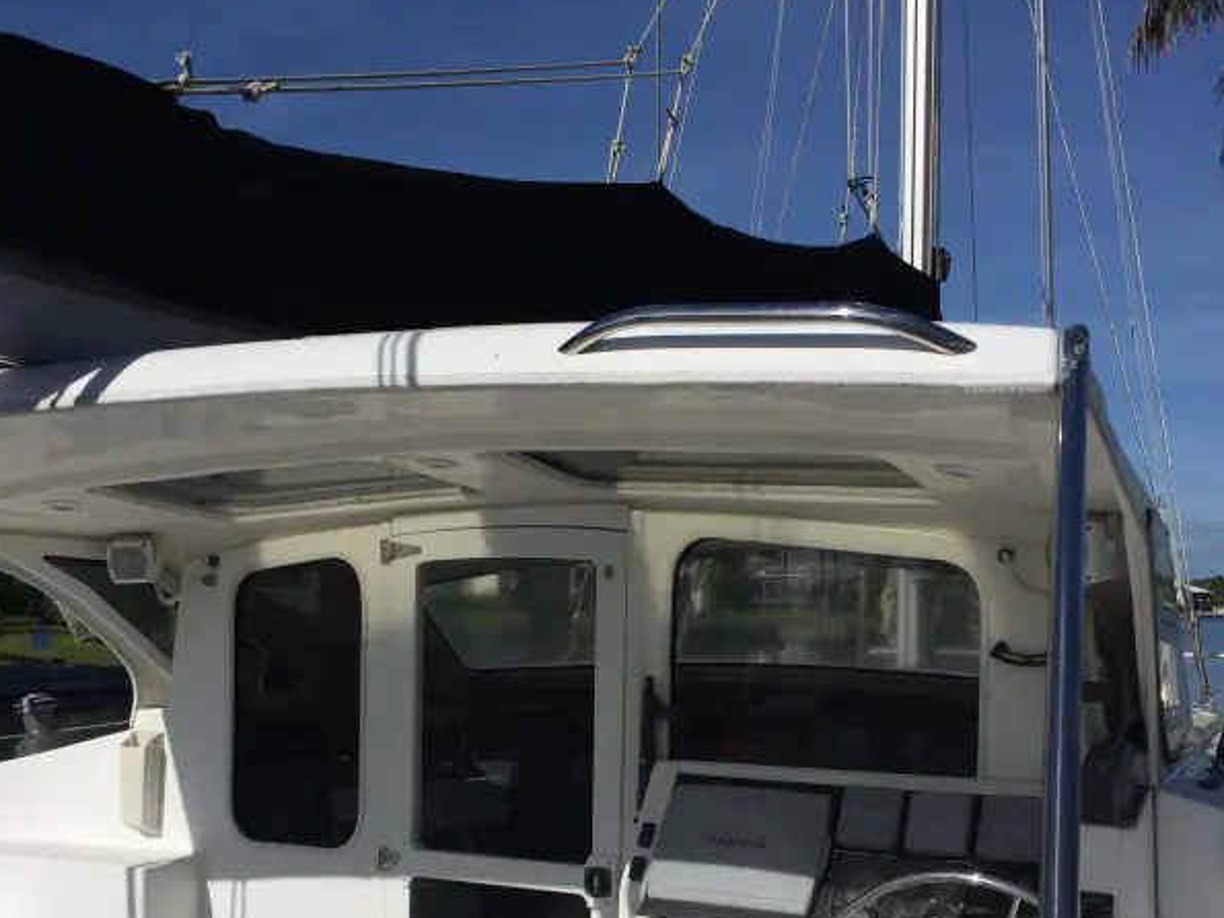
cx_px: 609
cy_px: 667
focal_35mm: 39
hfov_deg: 47.9
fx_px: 1379
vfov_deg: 36.1
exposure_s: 1/10309
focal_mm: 4.15
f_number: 2.2
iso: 40
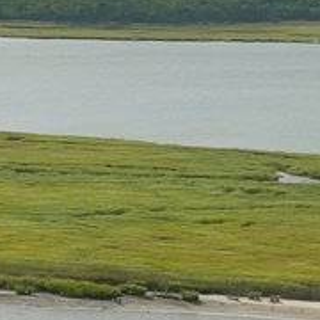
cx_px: -1036
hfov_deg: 6.1
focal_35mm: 233
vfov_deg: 7.4
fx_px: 2437
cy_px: 516
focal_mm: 10.57
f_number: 2.8
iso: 100
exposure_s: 1/2500
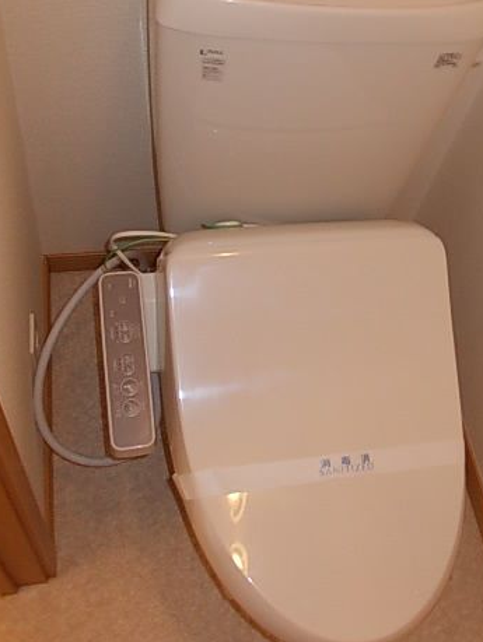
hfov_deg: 36.5
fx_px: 725
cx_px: 319
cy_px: 264
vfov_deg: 47.6
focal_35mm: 39
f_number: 2.7
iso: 200
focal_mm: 4
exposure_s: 1/25
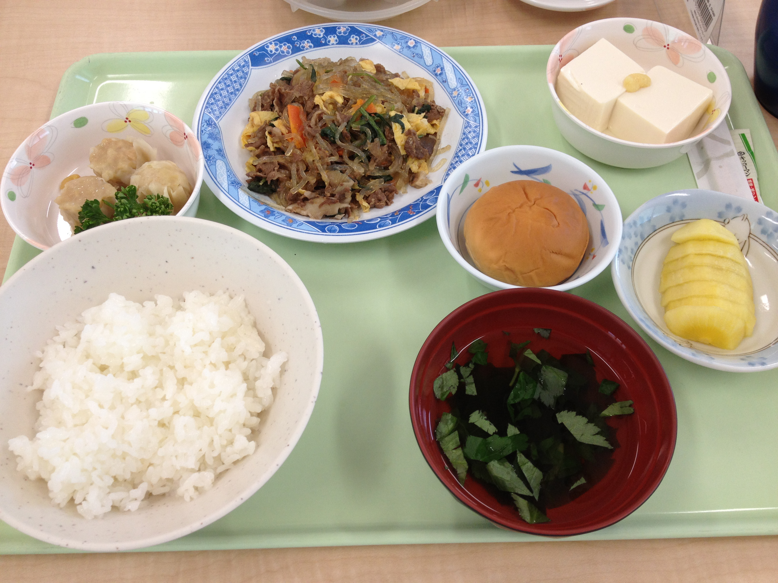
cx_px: 389
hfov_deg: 52.6
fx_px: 787
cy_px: 292
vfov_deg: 40.7
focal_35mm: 35
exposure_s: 1/60
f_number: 2.4
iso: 80
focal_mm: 4.28
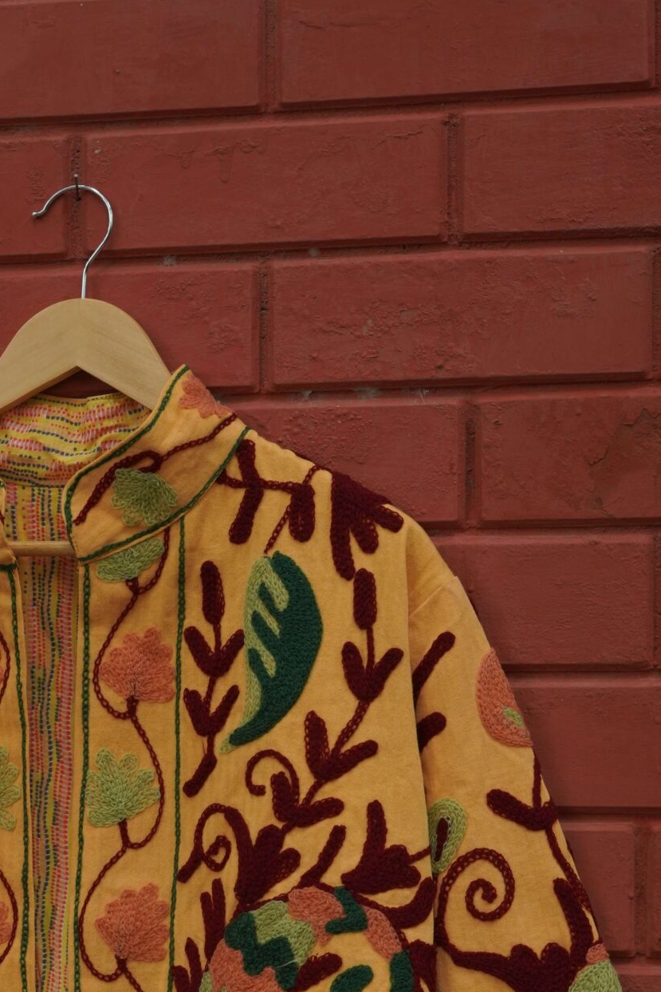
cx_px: 110
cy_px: 816
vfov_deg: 19.6
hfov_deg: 13.2
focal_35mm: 103
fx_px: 2836
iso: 500
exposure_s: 1/160
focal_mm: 50
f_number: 7.1
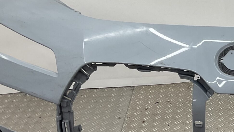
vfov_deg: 14.5
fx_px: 515
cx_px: 269
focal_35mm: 83
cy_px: 91
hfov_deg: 23.7
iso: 20
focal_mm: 3
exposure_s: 1/100
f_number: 1.8
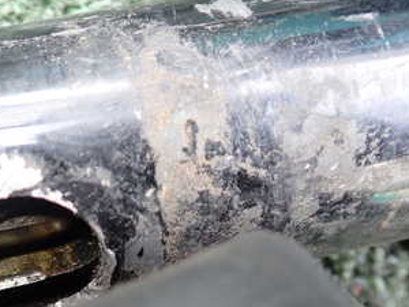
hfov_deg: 30.3
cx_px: 18
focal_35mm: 60
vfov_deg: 24.3
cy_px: 211
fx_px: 709
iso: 200
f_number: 2.3
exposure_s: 1/60
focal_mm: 5.4
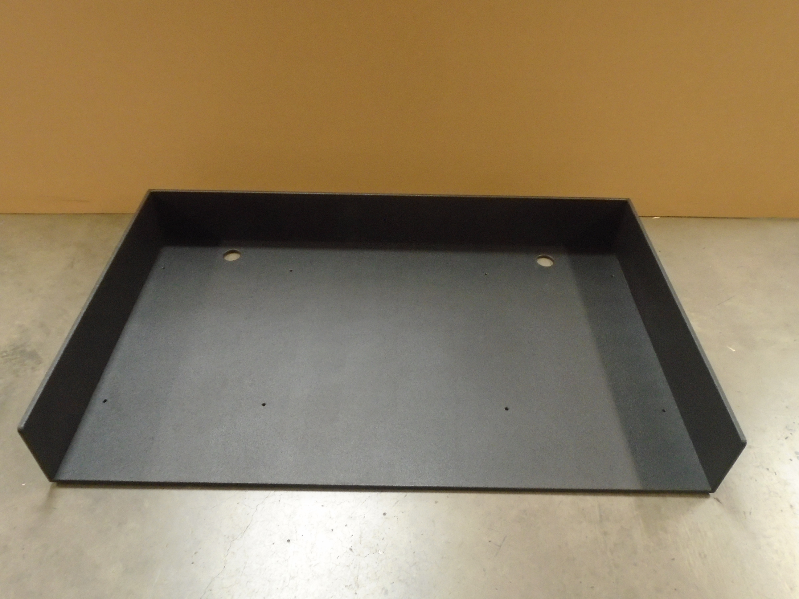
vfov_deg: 53.1
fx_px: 600
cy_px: 300
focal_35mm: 26
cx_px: 400
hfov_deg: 67.3
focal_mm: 4.6
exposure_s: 1/13
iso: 400
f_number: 3.2
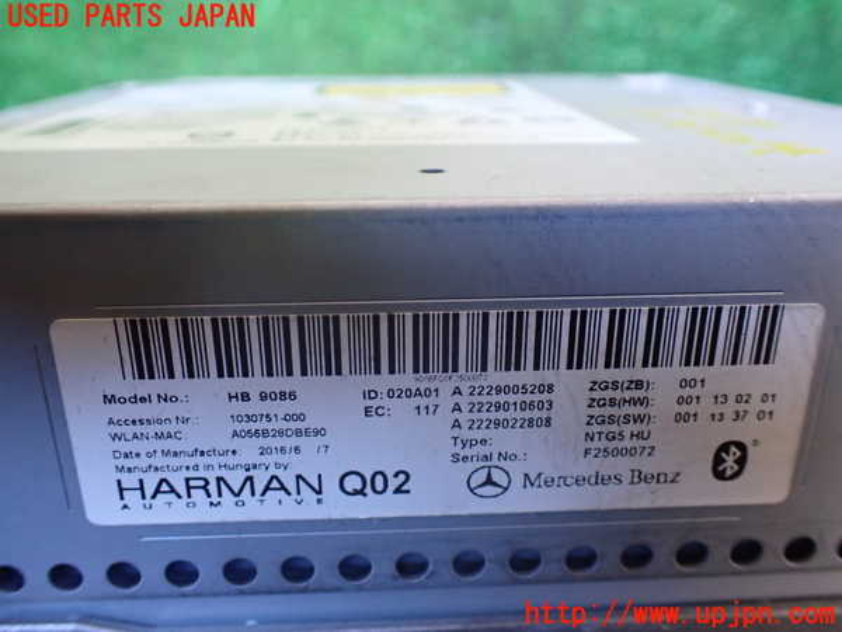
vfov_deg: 46.8
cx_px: 421
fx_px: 730
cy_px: 316
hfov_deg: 60.0
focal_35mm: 30
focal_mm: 5.4
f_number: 2.3
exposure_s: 1/80
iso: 800
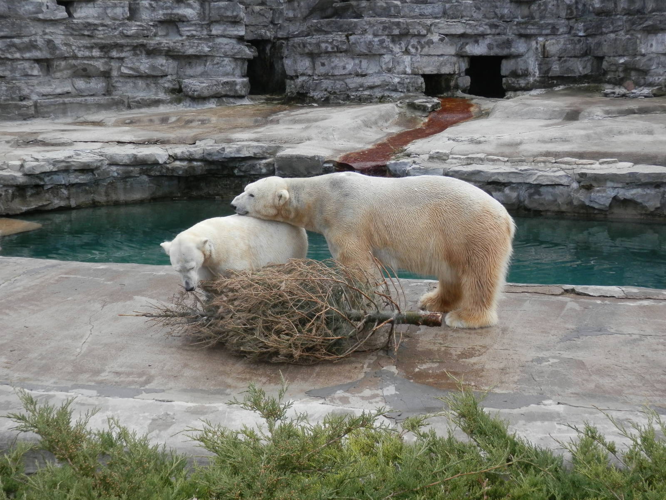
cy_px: 250
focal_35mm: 45
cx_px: 333
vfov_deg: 32.2
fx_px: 866
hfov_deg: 42.1
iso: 125
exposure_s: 1/500
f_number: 3.8
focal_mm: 8
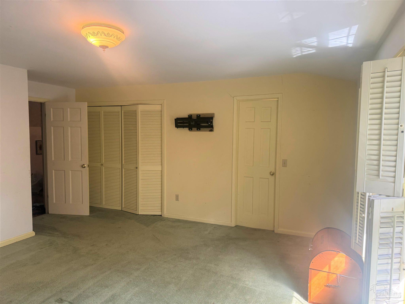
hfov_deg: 71.6
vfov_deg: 56.8
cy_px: 152
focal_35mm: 24
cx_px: 202
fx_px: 281
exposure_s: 1/60
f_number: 1.78
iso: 125
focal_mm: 6.76
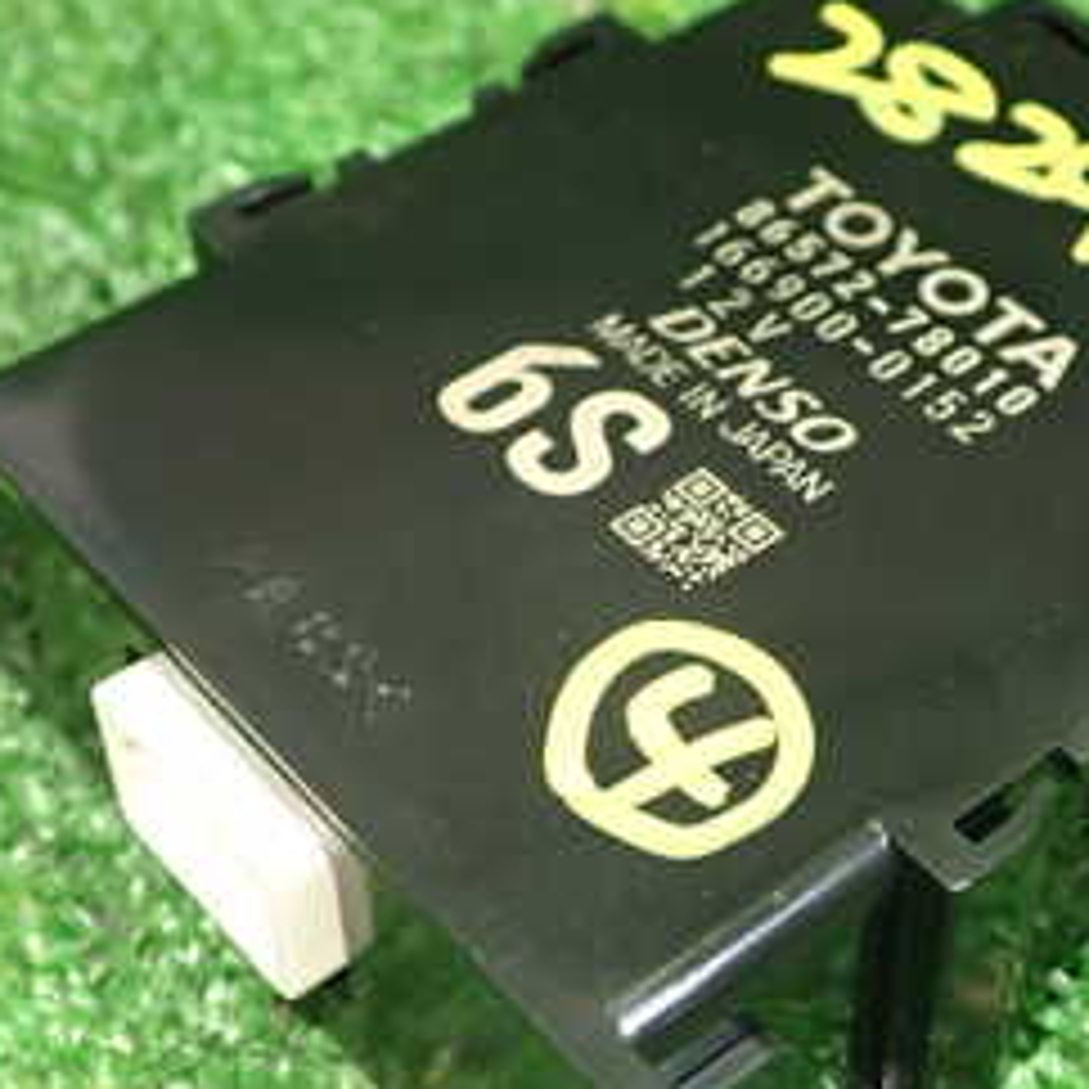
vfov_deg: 24.6
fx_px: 2491
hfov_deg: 24.6
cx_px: 648
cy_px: 608
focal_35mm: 70
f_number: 2.4
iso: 500
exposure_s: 1/30
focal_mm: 5.79
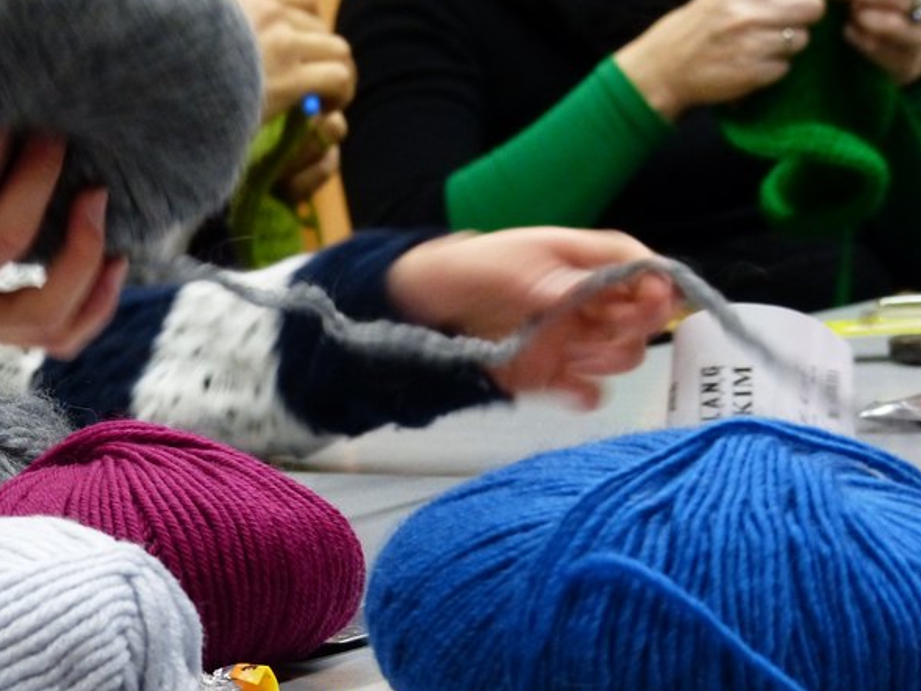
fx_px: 3885
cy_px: 571
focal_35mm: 146
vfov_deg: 10.1
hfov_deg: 13.5
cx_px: 325
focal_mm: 15.5
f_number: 2.8
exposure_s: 1/25
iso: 400
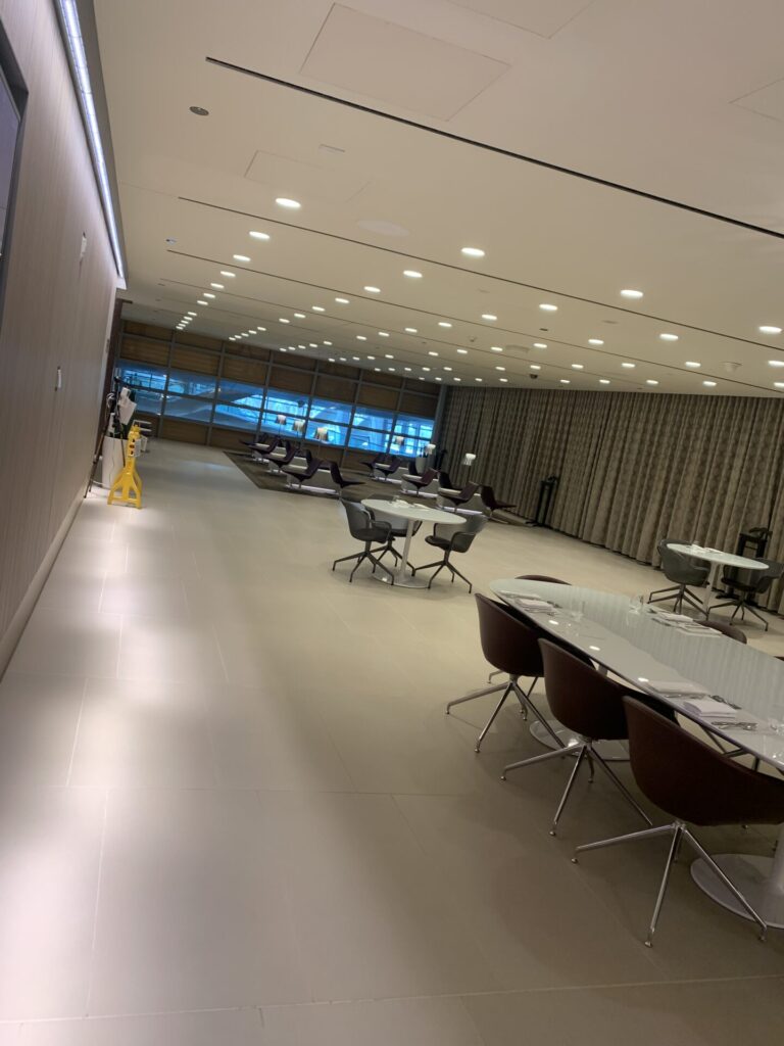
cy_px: 523
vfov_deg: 67.3
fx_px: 785
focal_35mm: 26
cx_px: 392
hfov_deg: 53.1
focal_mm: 4.25
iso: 64
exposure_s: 1/50
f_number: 1.8
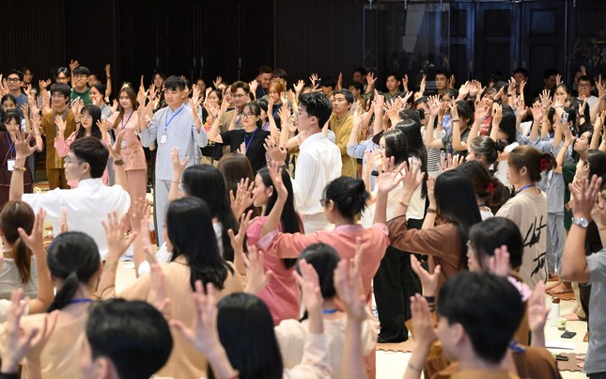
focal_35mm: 75
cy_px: 184
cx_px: 302
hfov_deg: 27.5
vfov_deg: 17.4
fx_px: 1239
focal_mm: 73
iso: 6400
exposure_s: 1/200
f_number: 4
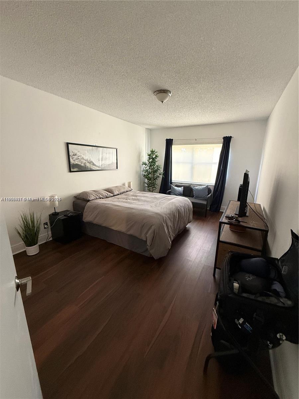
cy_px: 200
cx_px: 150
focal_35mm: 14
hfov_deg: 85.7
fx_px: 161
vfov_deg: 102.1
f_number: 2.2
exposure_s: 1/60
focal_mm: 2.22
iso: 400
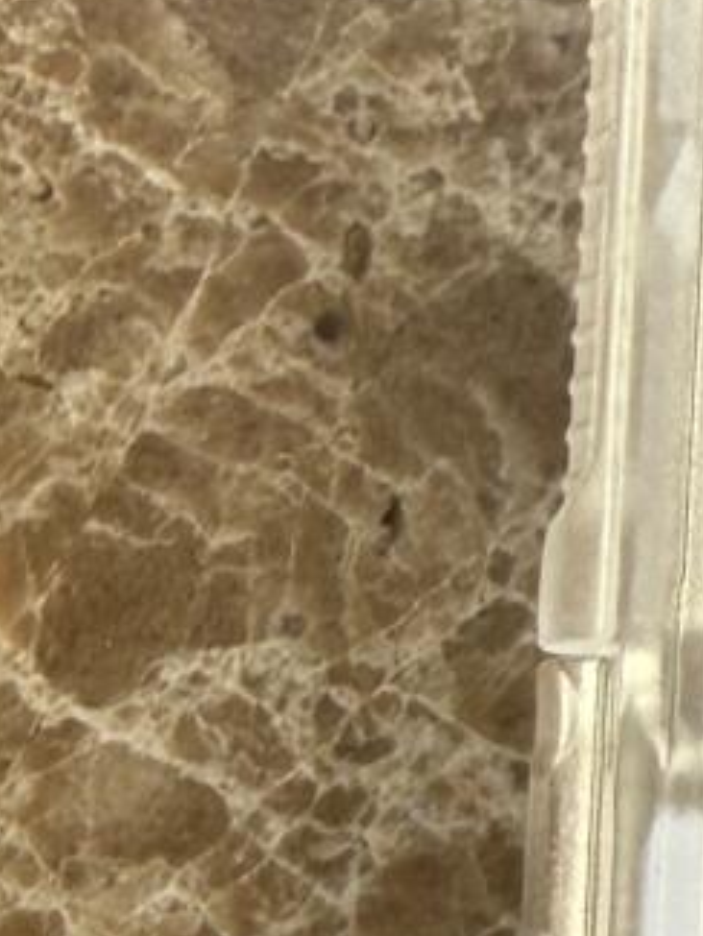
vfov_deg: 14.7
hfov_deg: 10.0
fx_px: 3599
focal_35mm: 133
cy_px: 844
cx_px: 1602
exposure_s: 1/195
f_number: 2.2
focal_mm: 2.22
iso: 40
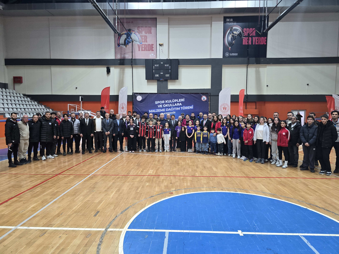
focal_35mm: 23
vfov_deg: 58.9
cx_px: 170
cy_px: 127
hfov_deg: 73.9
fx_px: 225
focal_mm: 6.3
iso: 200
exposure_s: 1/100
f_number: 1.7
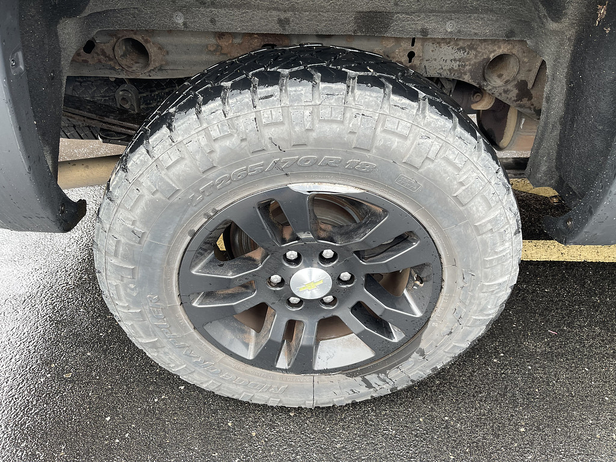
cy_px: 231
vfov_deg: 54.9
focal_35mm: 25
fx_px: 445
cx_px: 308
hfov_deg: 69.4
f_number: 1.6
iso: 80
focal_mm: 5.1
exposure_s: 1/121
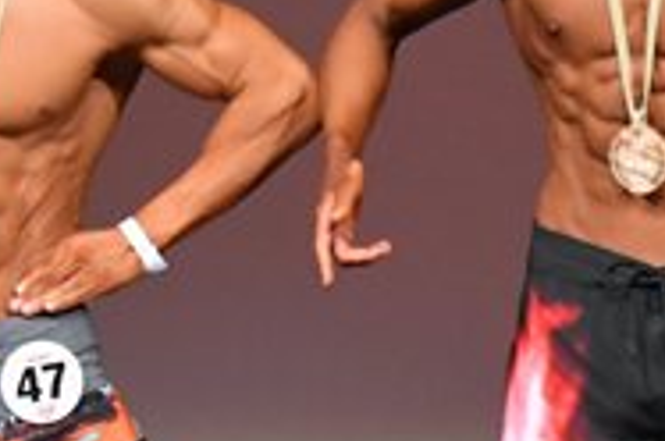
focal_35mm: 1245
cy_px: 327
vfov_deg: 1.1
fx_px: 22958
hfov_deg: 1.7
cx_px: 34
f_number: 5.6
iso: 4000
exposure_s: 1/400
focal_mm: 200
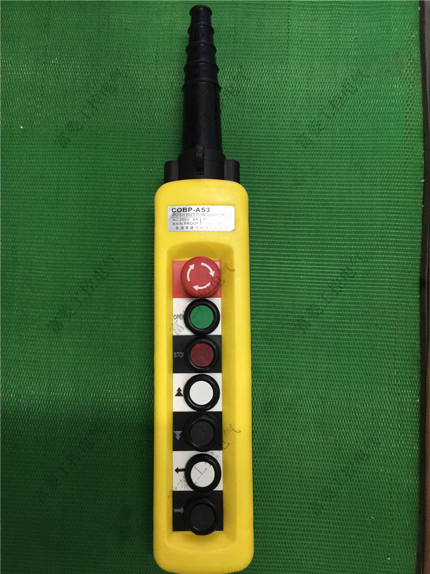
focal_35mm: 29
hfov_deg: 48.2
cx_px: 215
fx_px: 480
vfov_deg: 61.7
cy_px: 287
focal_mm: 4.15
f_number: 2.2
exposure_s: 1/10
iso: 125
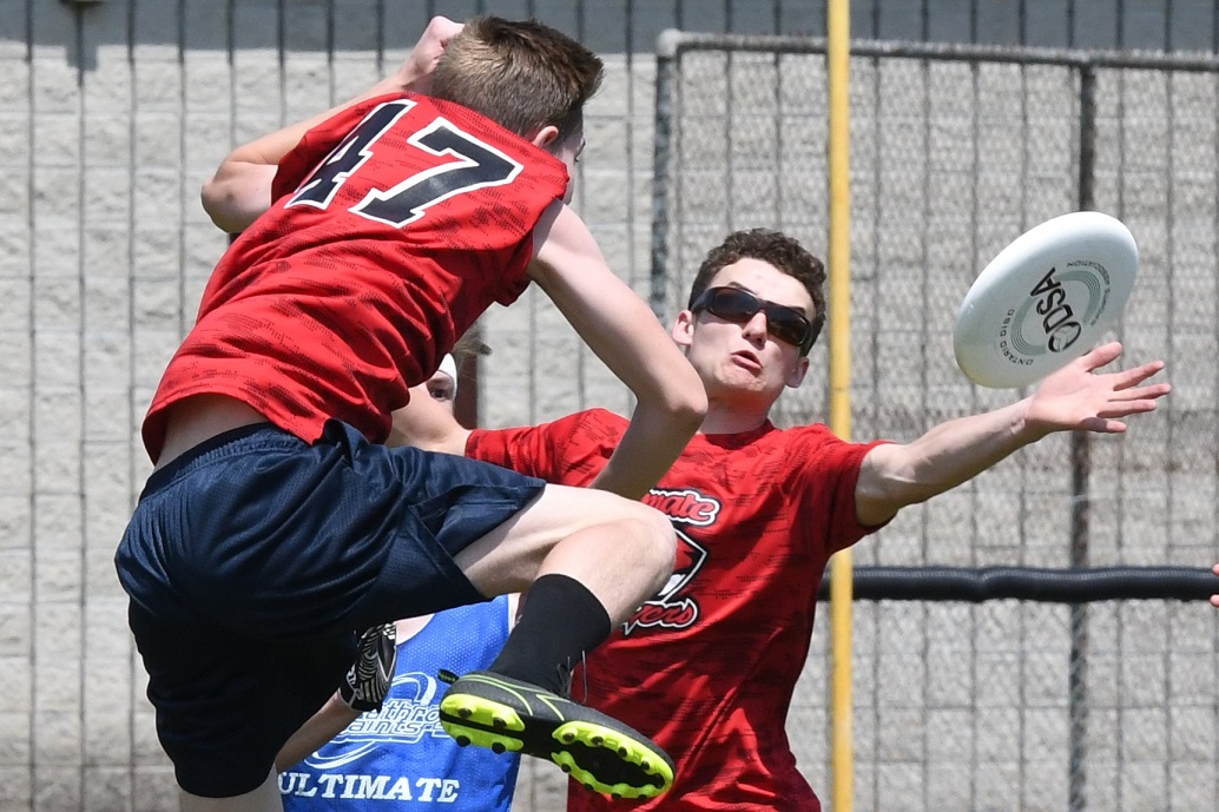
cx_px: 610
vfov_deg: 5.1
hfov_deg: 7.6
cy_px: 406
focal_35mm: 270
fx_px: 9140
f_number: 13
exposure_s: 1/1250
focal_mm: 180
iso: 1000
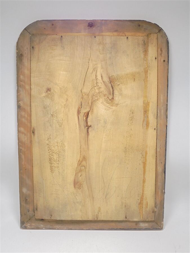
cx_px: 95
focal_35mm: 34
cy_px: 126
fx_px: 249
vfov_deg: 54.0
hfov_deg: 41.8
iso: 100
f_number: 4
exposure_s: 1/30
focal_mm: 6.1
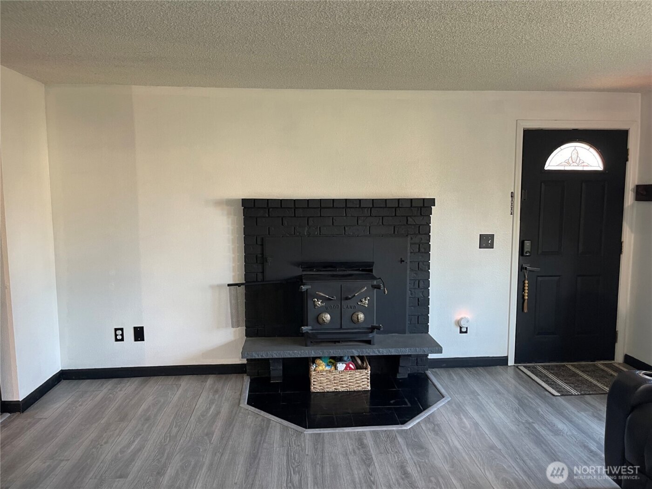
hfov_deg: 69.4
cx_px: 326
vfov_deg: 54.9
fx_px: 471
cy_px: 244
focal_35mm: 25
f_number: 1.6
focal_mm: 5.1
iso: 250
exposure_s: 1/60
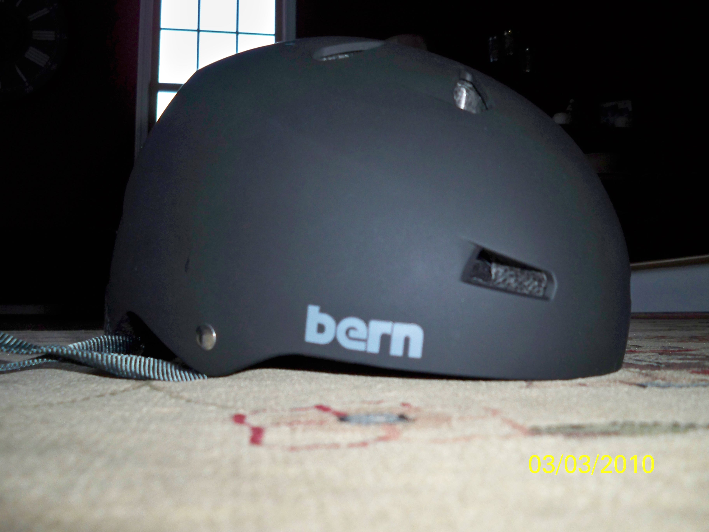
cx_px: 354
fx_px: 717
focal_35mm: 35
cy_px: 266
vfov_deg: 40.7
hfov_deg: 52.6
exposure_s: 1/30
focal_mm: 6.3
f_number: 3.1
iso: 200
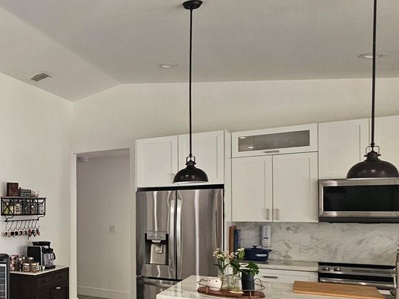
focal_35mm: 34
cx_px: -74
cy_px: 214
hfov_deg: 39.6
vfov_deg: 40.9
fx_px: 392
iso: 160
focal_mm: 2.2
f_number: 2.2
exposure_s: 1/60
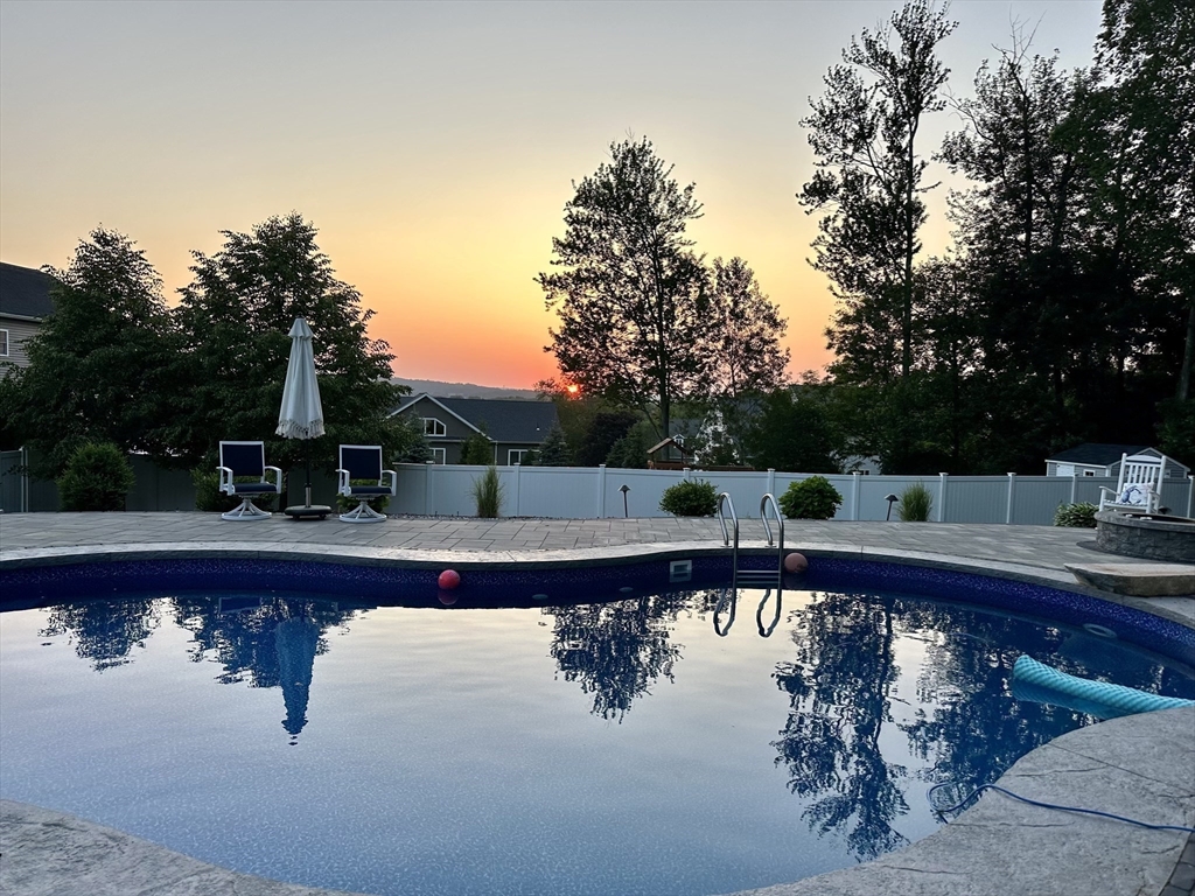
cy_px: 448
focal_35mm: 24
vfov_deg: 56.8
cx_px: 598
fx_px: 829
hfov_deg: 71.6
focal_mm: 6.86
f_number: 1.78
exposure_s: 1/435
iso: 80
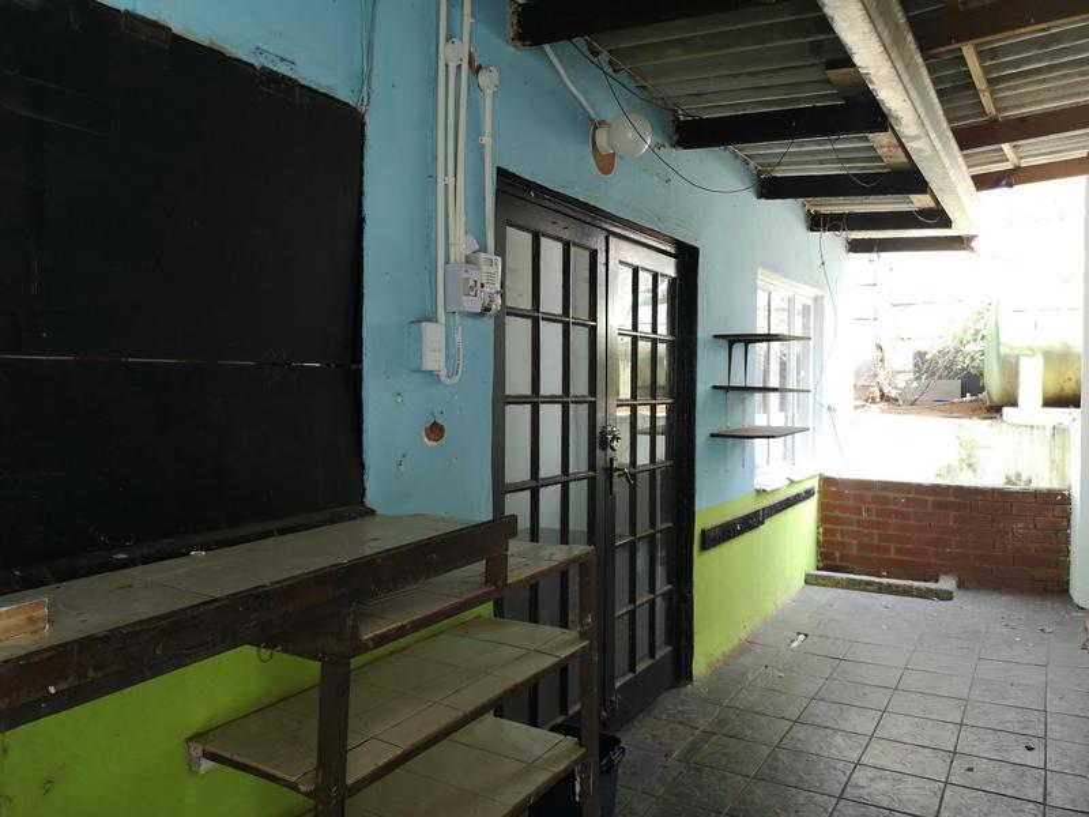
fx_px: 849
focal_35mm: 27
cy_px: 408
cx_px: 544
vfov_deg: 51.4
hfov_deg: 65.3
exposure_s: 1/50
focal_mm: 5.58
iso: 100
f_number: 1.8
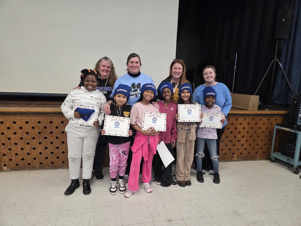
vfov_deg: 58.9
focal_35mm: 23
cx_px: 150
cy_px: 113
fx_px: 200
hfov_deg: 73.9
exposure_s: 1/120
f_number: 1.8
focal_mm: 5.4
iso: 500
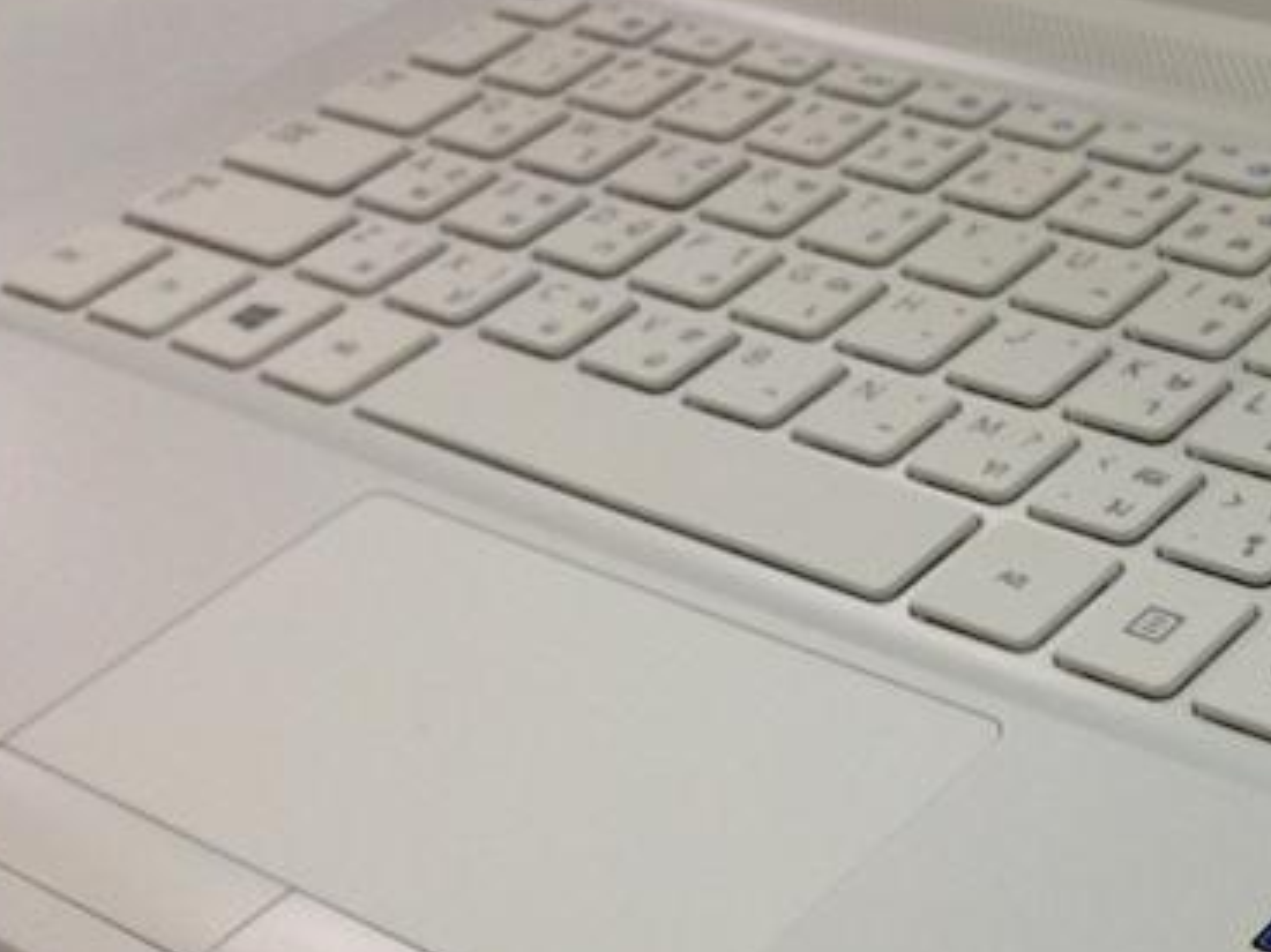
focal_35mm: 72
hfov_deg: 25.4
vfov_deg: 19.9
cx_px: 1337
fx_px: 2643
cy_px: 931
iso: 64
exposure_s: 1/50
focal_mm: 4.12
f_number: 2.4
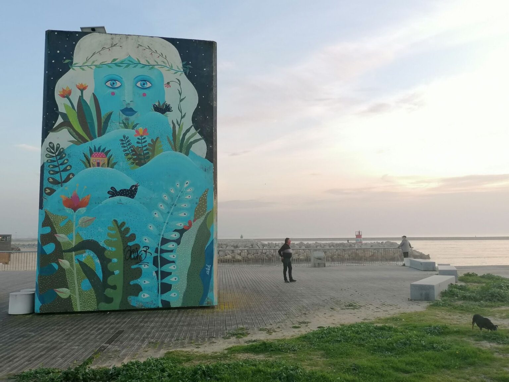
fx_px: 456
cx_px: 254
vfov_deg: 45.4
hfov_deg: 58.4
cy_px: 191
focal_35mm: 31
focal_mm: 4.75
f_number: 1.8
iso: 64
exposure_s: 1/100
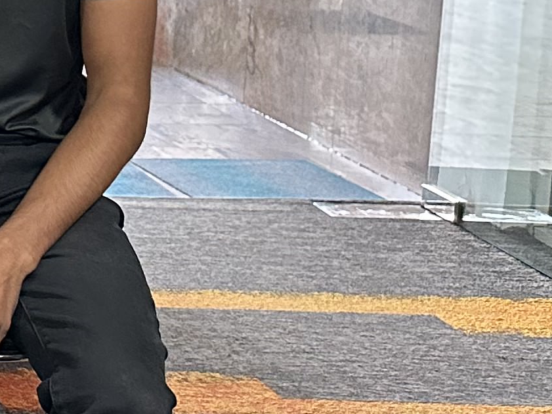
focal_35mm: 115
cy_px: -52
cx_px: -705
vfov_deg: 12.6
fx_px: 1834
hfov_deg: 13.4
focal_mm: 6.86
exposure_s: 1/60
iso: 400
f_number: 1.78
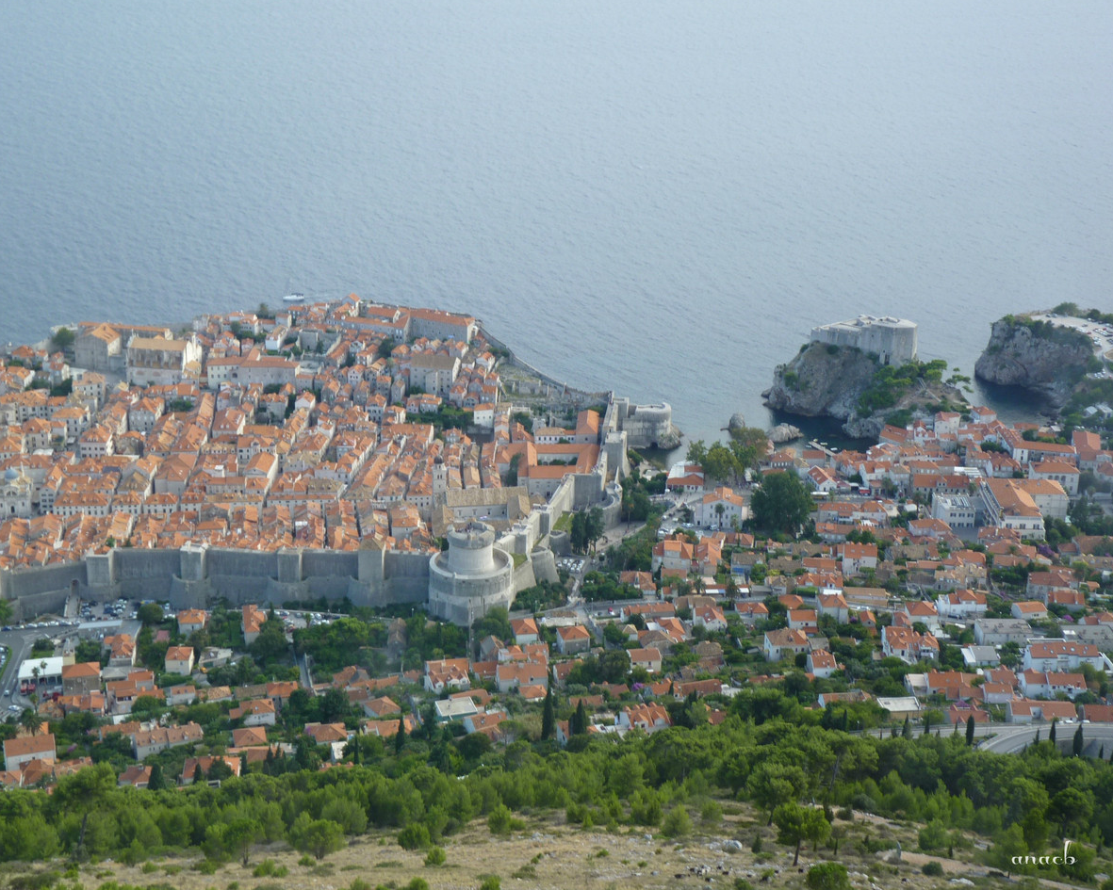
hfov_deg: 34.1
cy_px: 447
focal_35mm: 55
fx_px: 1812
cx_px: 516
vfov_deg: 27.6
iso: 80
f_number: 3.2
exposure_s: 1/60
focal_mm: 9.2
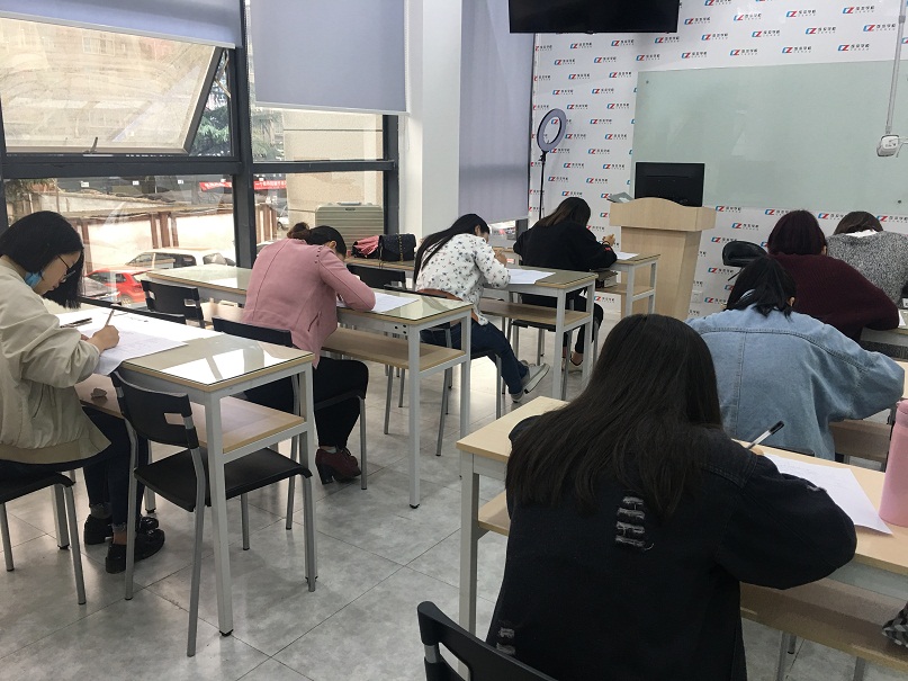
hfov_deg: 61.7
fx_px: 761
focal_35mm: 29
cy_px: 340
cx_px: 454
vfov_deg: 48.2
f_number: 2.2
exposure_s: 1/33
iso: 50
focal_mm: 4.15
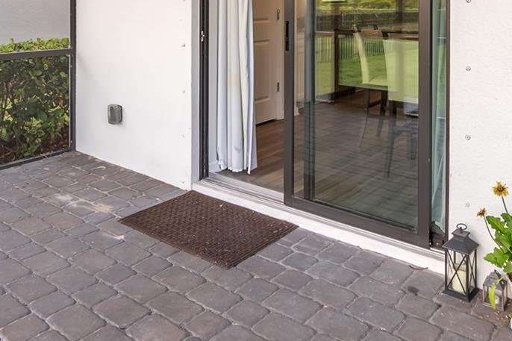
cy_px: 0
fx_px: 498
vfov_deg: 34.4
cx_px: 287
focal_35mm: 35
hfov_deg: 54.3
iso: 100
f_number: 8
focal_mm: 10
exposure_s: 1/6
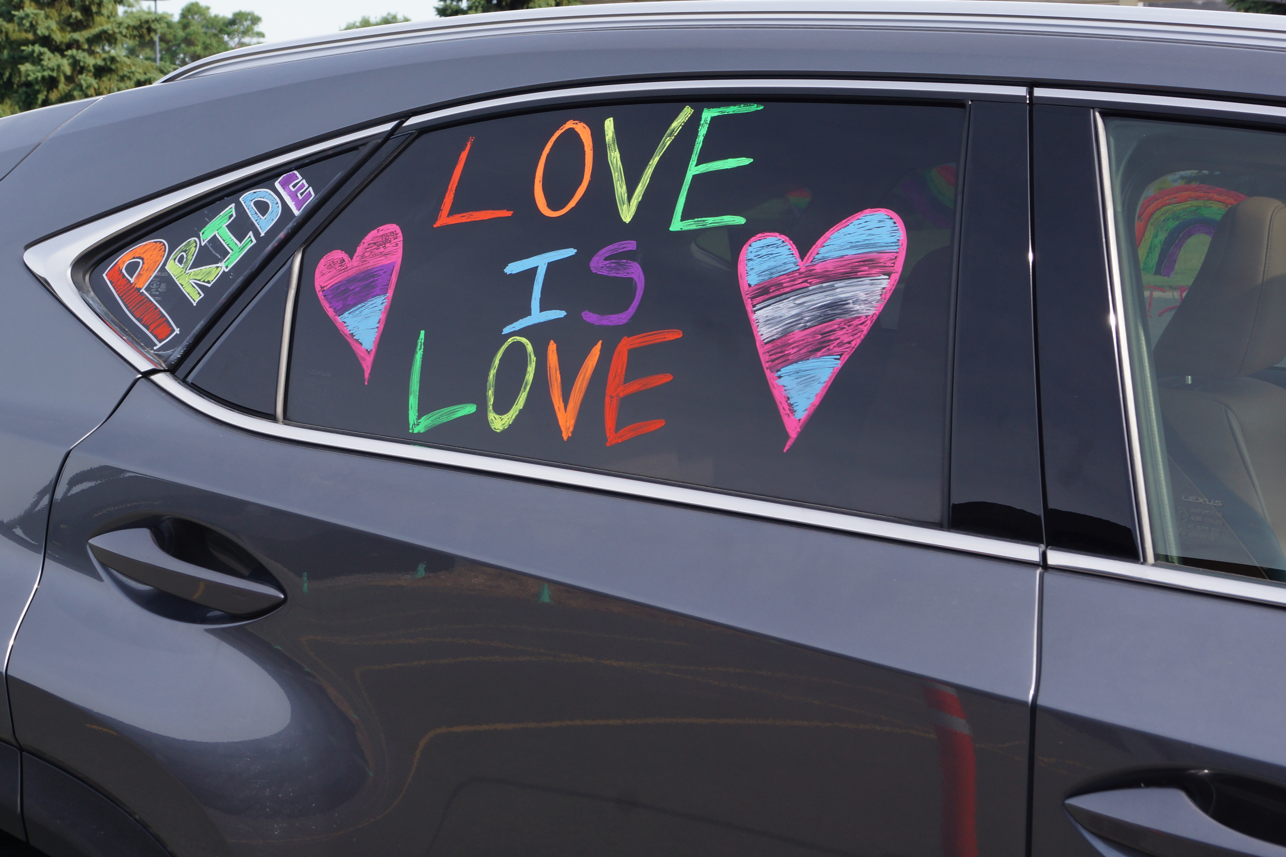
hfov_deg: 35.5
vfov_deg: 24.1
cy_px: 333
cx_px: 511
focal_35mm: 56
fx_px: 2000
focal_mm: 30
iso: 100
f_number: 11
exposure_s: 1/100
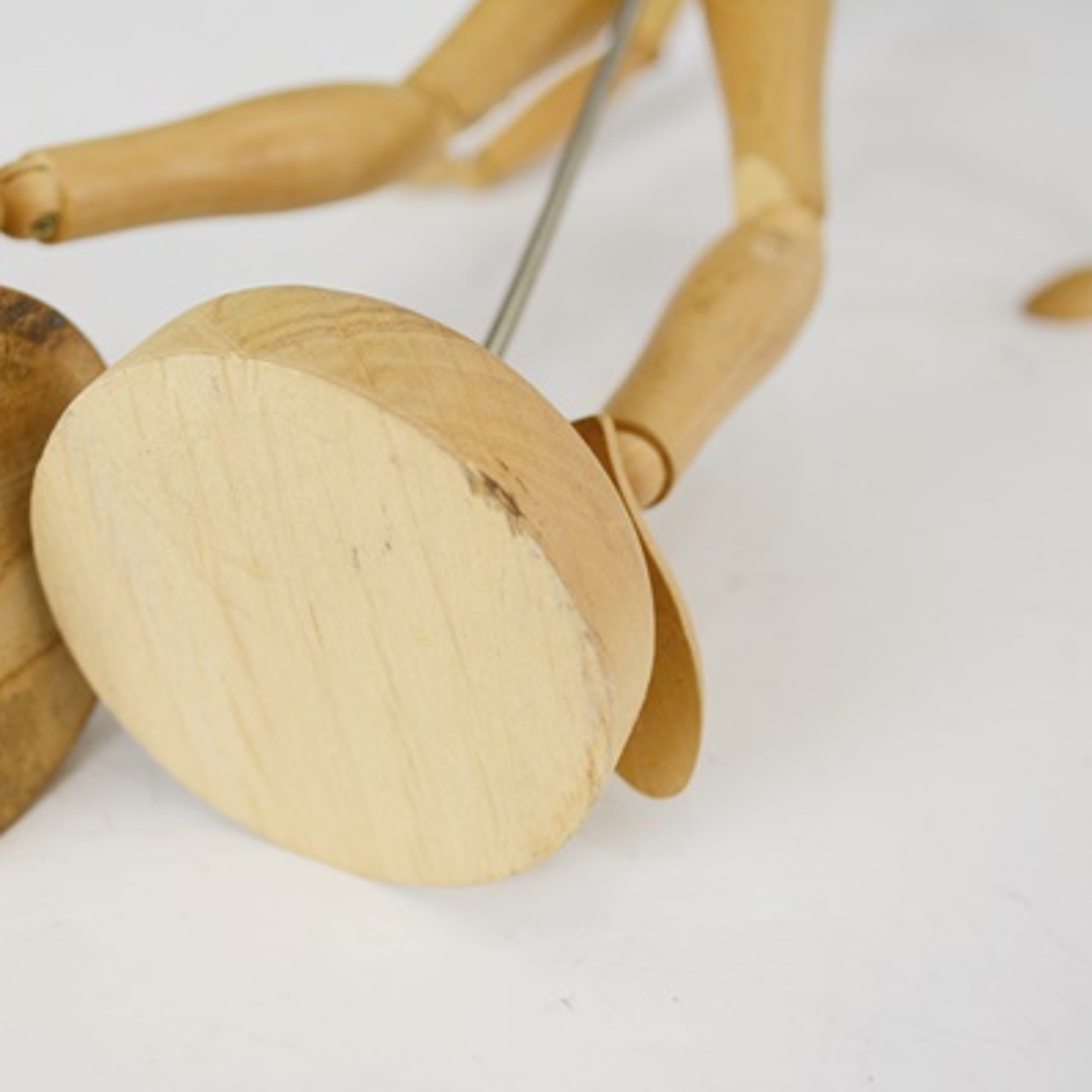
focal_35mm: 50
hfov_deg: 33.5
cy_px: 546
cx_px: 302
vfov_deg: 34.0
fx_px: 1785
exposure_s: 1/100
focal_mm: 26
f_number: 5
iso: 400
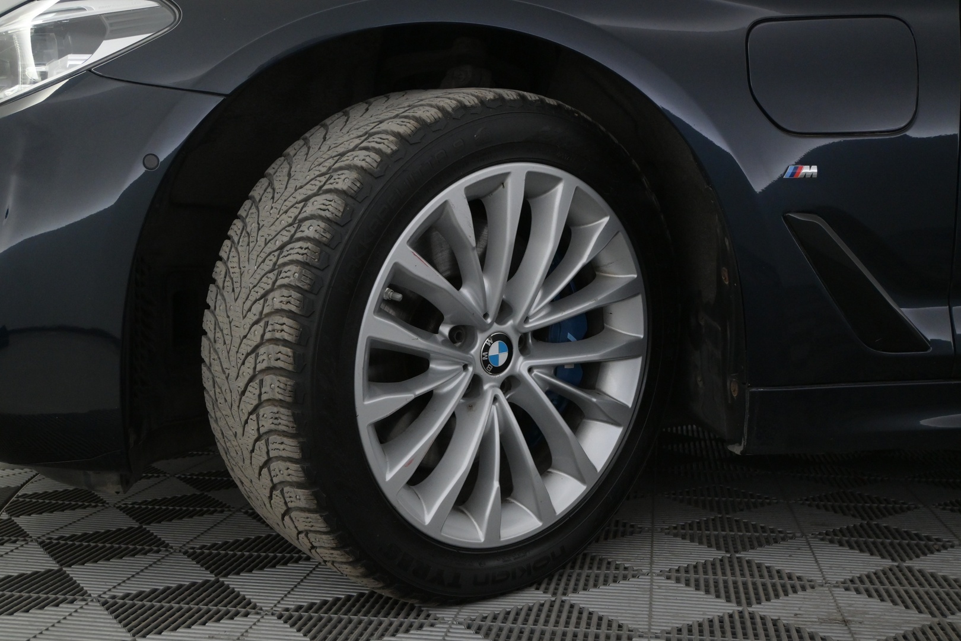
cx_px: 480
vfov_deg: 34.2
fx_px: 1041
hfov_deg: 49.6
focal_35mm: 39
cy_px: 320
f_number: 5.6
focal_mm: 26
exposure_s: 1/125
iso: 2500
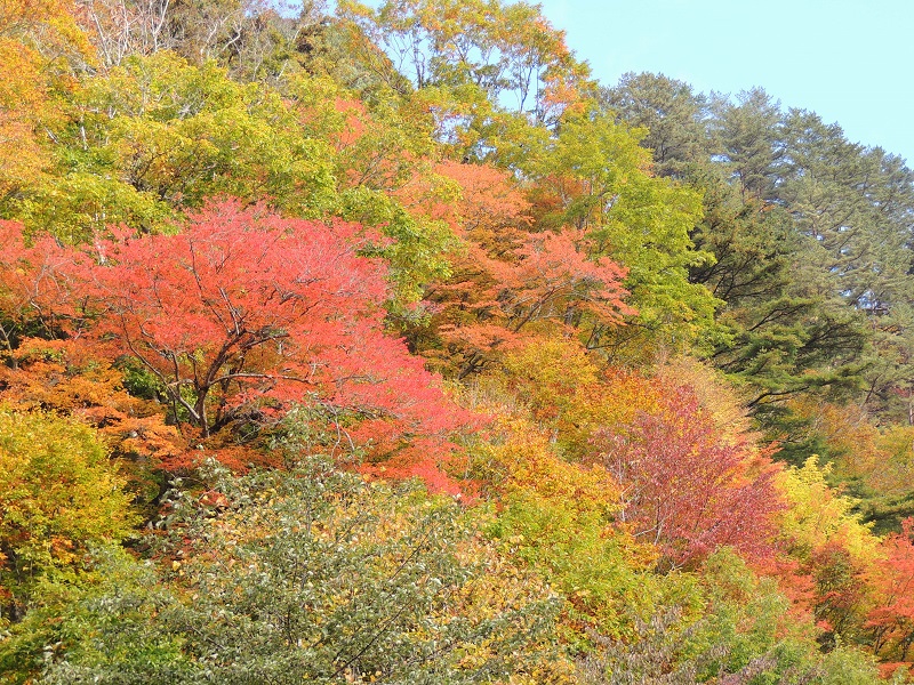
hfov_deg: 21.8
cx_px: 457
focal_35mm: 90
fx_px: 2376
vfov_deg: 16.4
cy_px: 342
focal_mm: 16
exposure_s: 1/125
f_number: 4.1
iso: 100
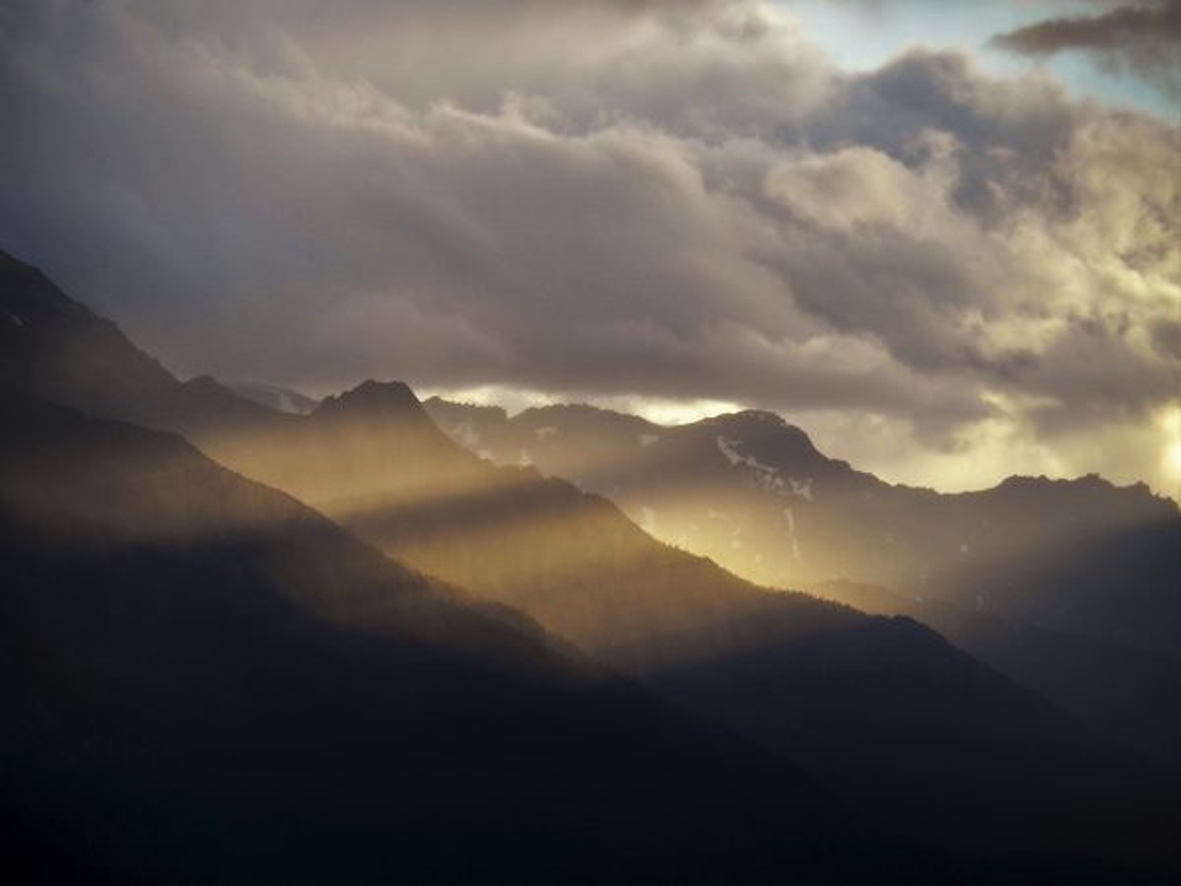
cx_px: 590
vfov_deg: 5.0
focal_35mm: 300
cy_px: 443
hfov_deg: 6.6
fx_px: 10235
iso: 200
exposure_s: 1/320
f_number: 5.6
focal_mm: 150
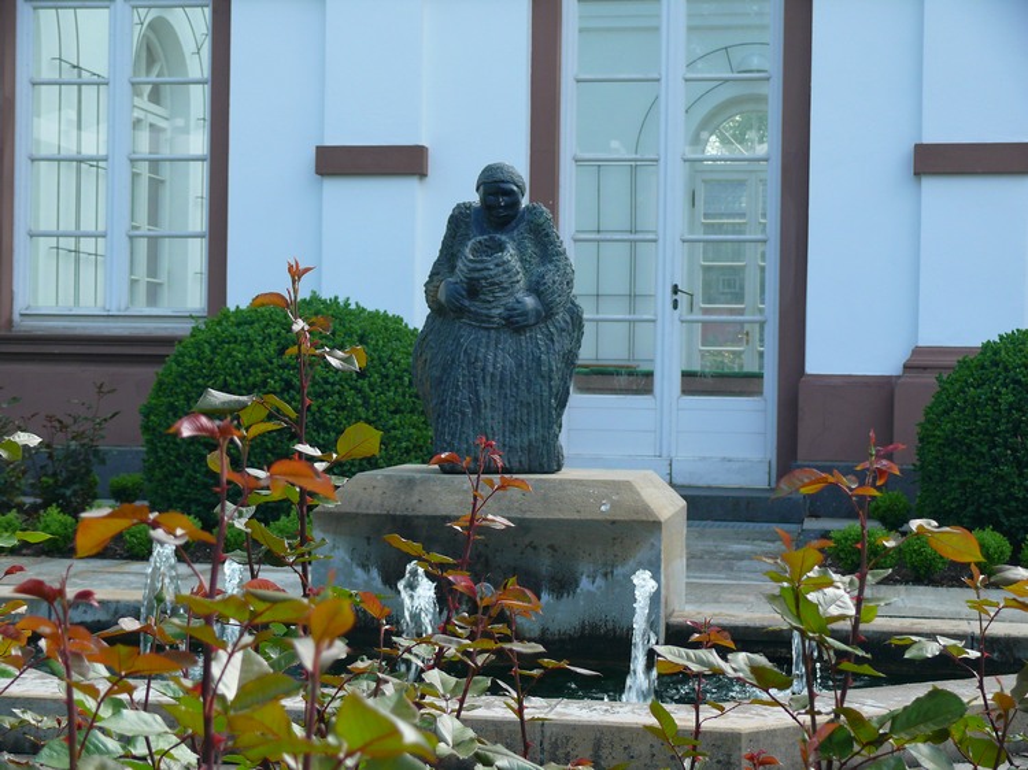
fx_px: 1959
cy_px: 385
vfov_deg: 22.2
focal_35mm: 66
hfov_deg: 29.4
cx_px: 514
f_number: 3.2
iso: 100
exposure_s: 1/125
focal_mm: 13.9
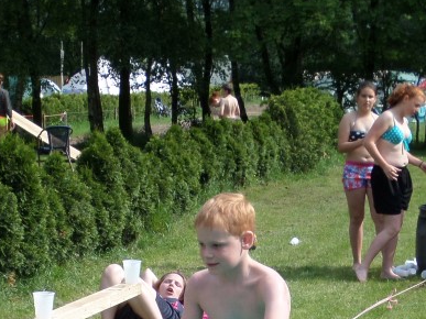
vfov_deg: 8.9
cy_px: 372
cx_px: 233
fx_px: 2018
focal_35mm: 164
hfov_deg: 12.1
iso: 80
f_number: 4
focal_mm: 10.2
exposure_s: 1/350
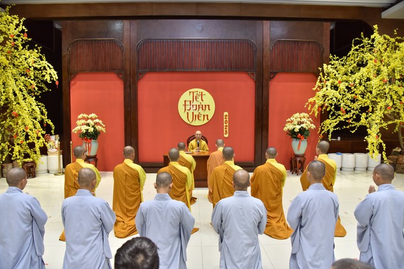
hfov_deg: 73.8
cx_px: 202
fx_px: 269
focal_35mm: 24
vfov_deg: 53.1
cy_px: 134
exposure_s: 1/125
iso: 1000
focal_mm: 24
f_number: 5
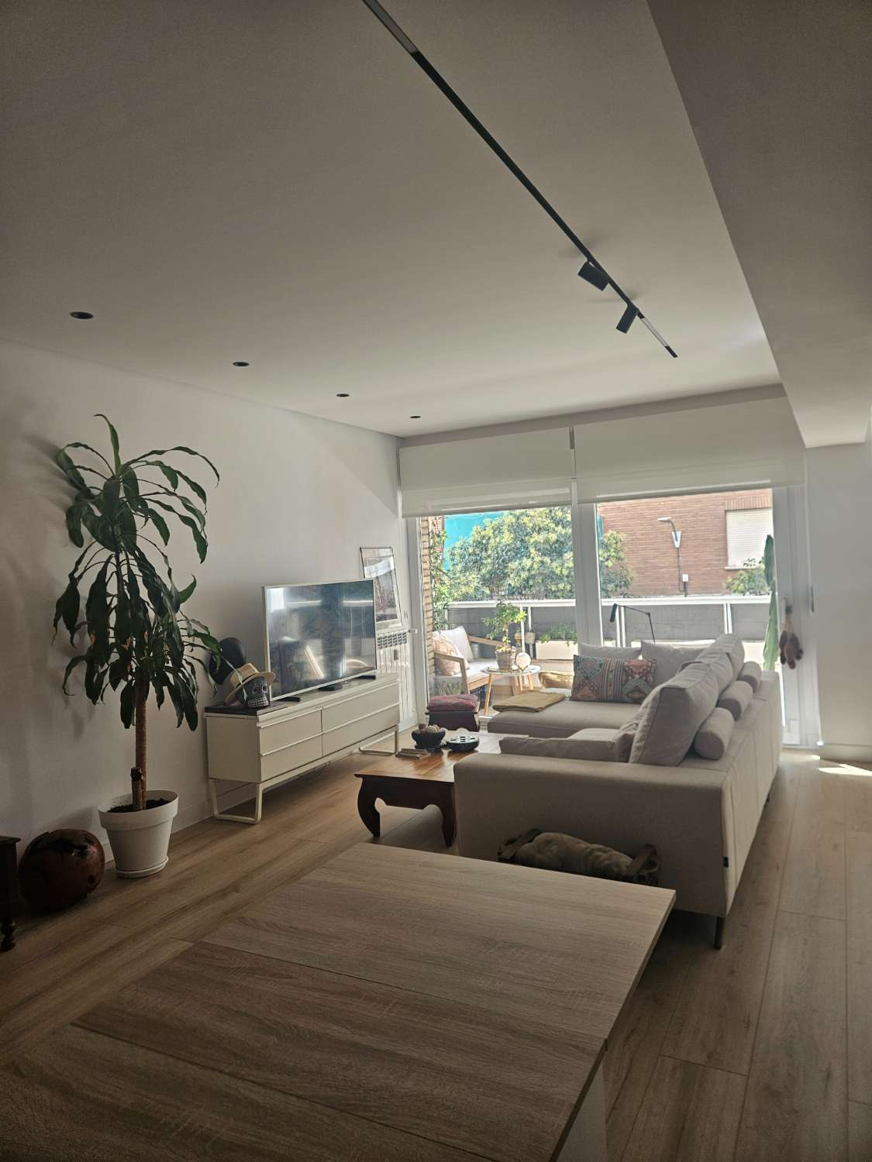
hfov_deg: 58.9
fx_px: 773
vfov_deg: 73.9
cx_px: 436
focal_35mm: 23
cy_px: 581
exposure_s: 1/100
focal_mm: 5.4
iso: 50
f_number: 1.8
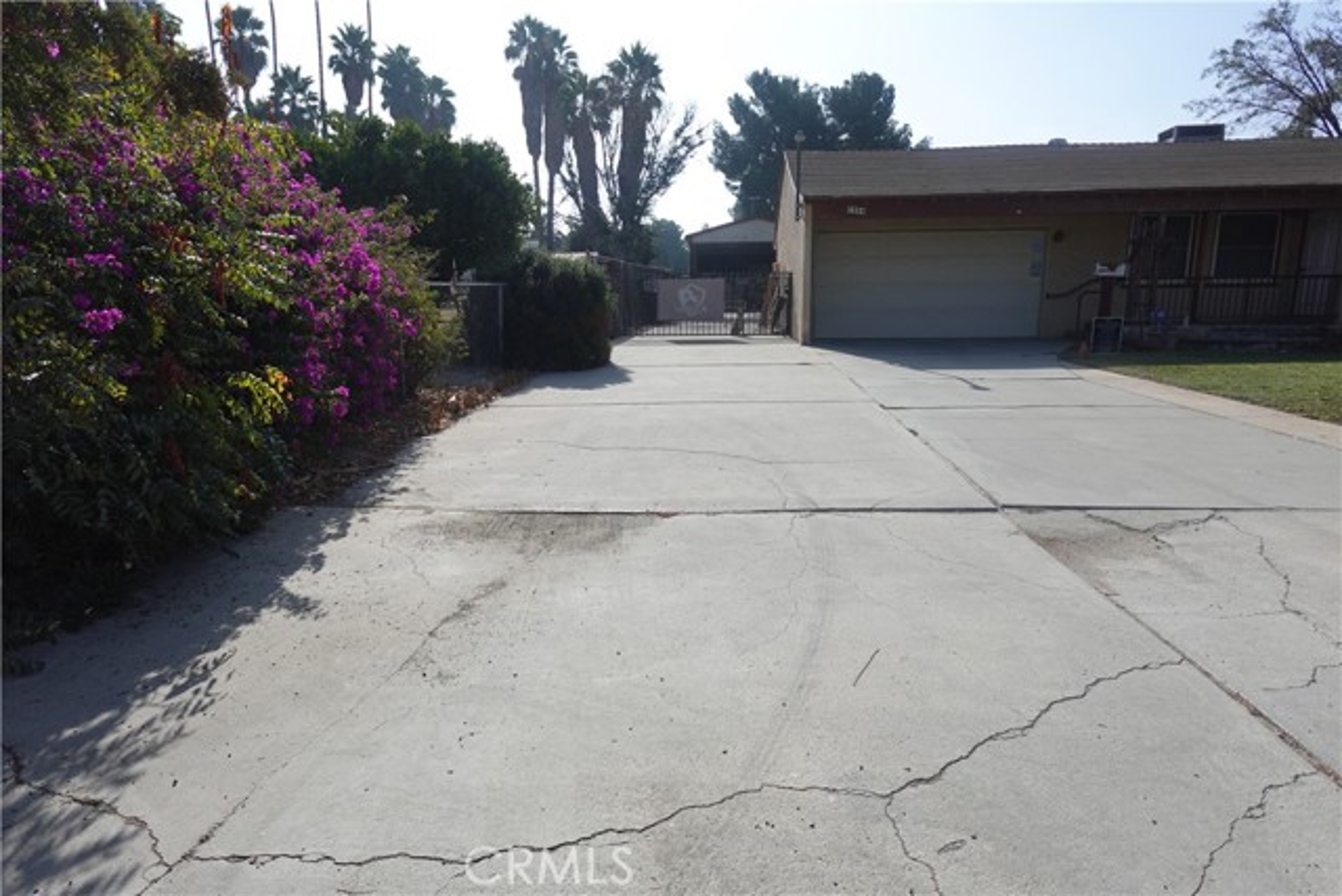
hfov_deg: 84.0
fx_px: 746
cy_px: 448
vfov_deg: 62.0
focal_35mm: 20
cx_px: 671
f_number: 2
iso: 125
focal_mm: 7.6
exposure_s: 1/5000
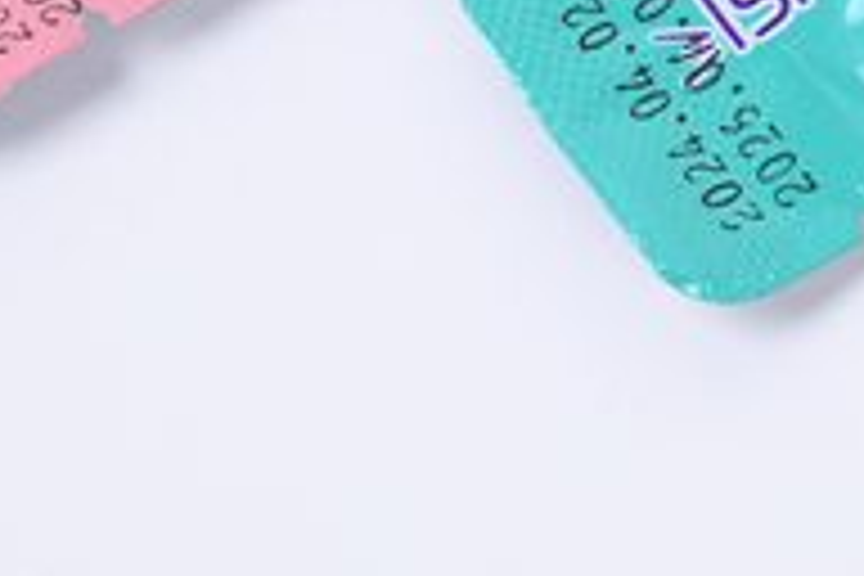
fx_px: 11495
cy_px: -466
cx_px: 1440
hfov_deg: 4.3
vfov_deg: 2.9
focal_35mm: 479
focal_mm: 92
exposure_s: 1/125
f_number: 11
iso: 125
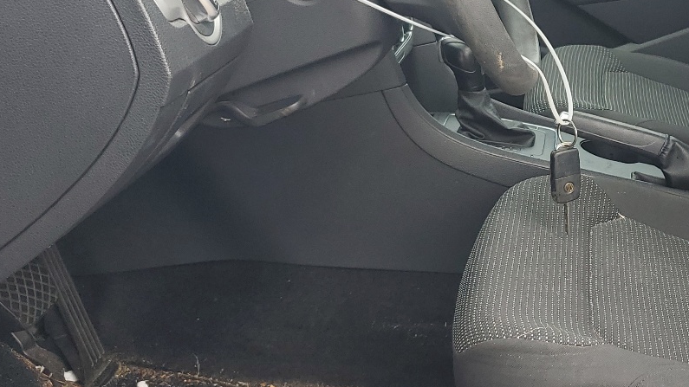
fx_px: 1041
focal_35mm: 57
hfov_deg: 35.0
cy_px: 137
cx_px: 590
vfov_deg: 21.0
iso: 50
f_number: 1.5
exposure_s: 1/455
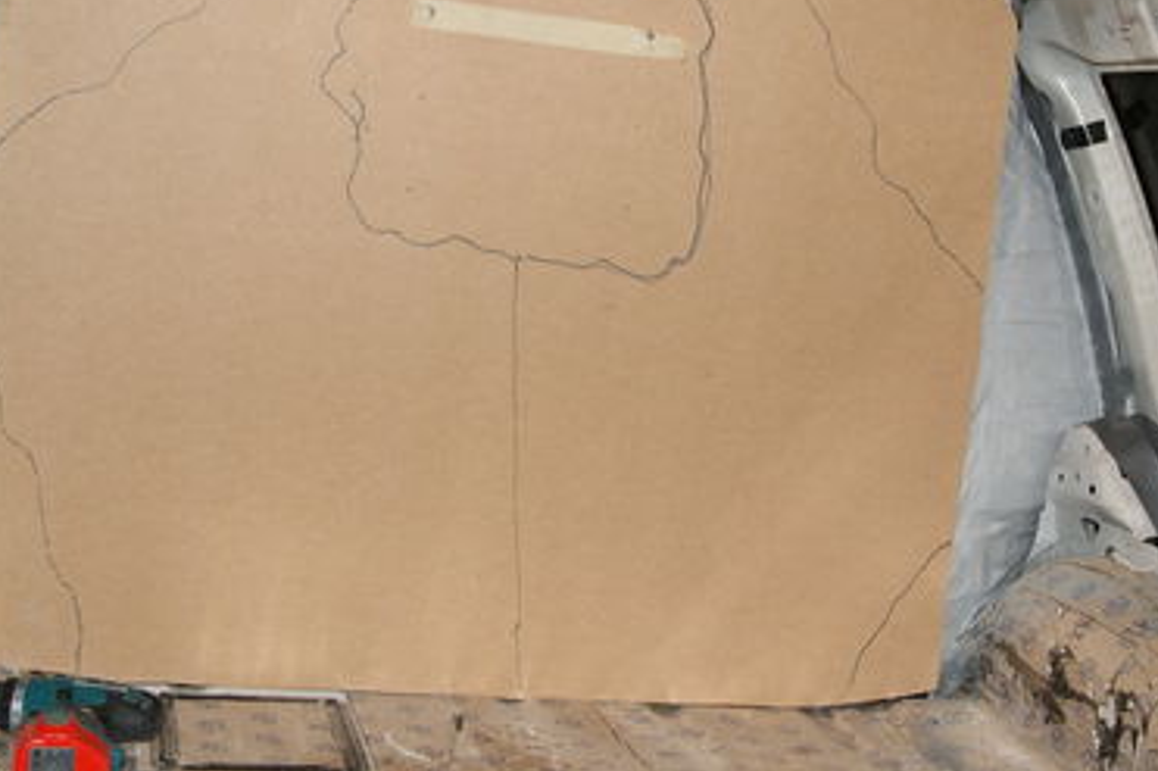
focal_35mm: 57
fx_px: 1833
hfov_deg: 35.0
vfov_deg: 23.7
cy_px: 292
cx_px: 631
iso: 400
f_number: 5.6
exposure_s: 1/60
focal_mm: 22
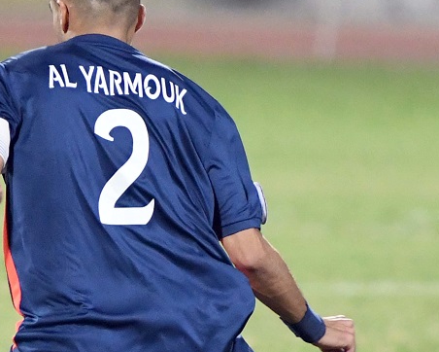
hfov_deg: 2.2
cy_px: 230
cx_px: -95
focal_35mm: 864
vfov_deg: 1.8
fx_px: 11225
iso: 3200
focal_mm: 185
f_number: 2.8
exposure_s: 1/1000
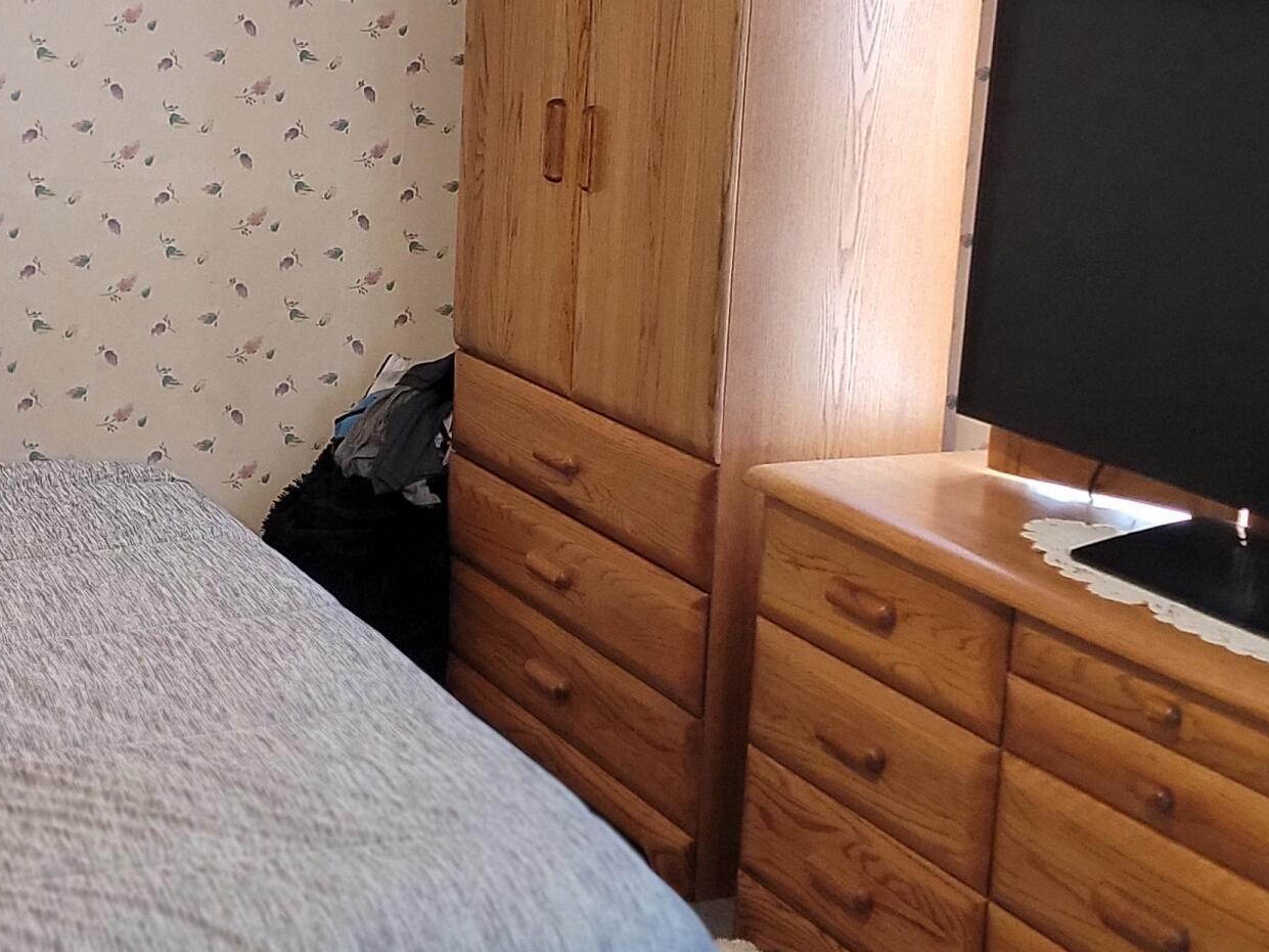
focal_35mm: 58
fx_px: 2126
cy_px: 351
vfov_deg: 25.2
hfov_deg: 32.8
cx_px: 364
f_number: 1.8
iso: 400
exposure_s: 1/30
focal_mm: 6.7
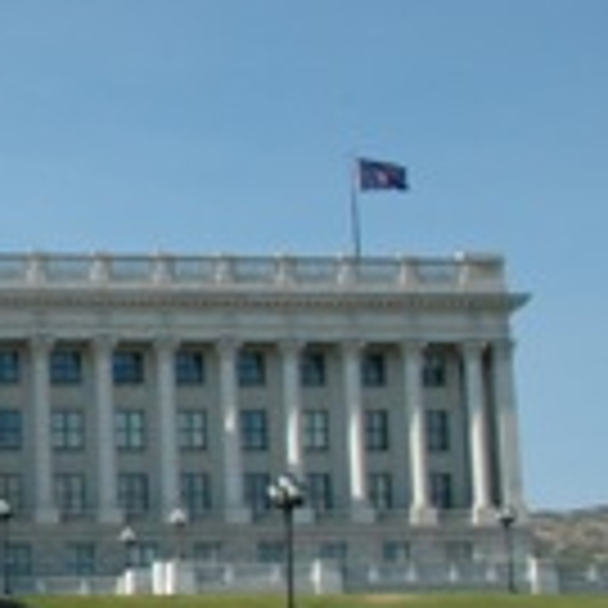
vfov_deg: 20.3
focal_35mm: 85
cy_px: 441
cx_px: -347
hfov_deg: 17.9
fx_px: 1689
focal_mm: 18
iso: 200
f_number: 11
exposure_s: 1/250
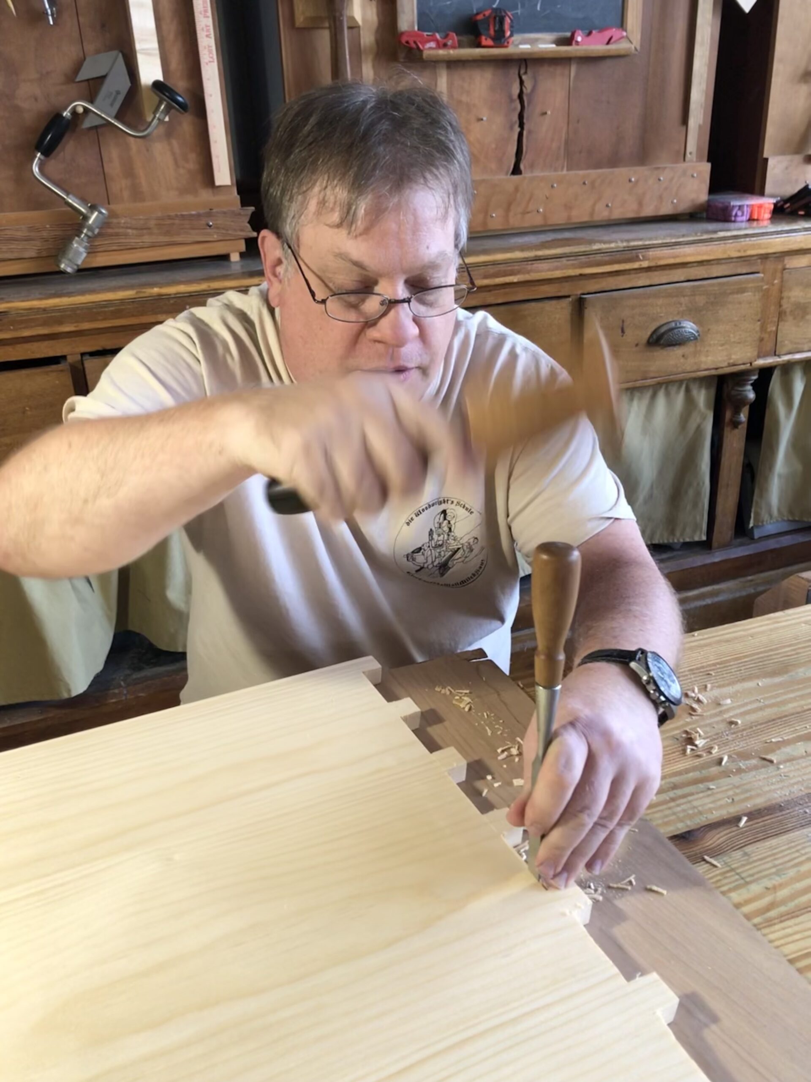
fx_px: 875
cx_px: 406
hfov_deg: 49.7
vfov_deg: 63.4
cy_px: 541
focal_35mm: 28
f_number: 1.8
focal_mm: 3.99
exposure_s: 1/60
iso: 80
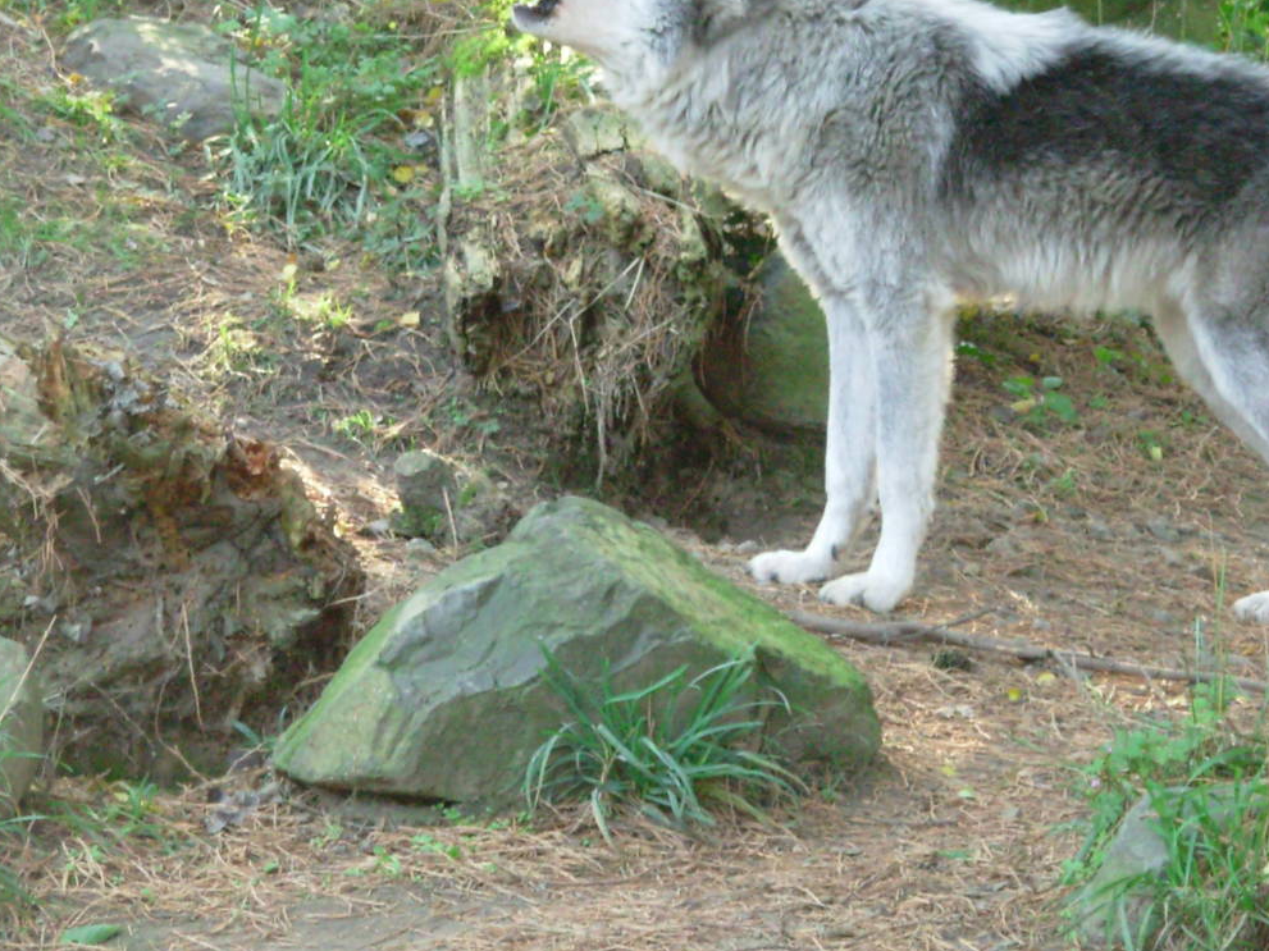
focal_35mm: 197
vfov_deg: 7.5
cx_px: 845
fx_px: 7221
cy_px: 283
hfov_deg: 10.0
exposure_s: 1/64
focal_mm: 20.2
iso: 200
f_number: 4.3
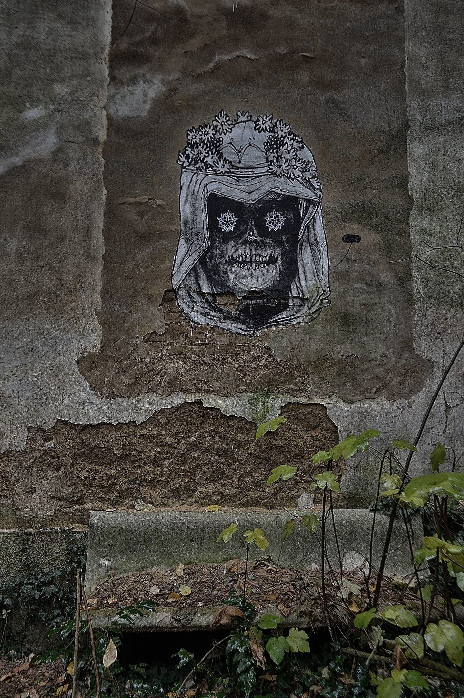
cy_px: 349
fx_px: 581
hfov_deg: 43.5
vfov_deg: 62.0
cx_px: 232
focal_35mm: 30
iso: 100
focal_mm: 20
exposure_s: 1/8
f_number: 6.3
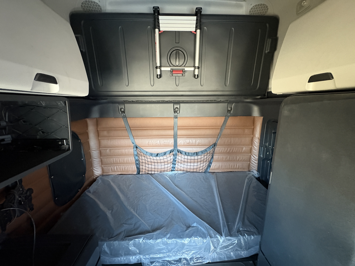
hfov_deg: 102.1
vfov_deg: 85.7
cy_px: 133
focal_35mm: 14
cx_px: 178
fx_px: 144
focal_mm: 2.22
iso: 1000
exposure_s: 1/40
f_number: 2.2
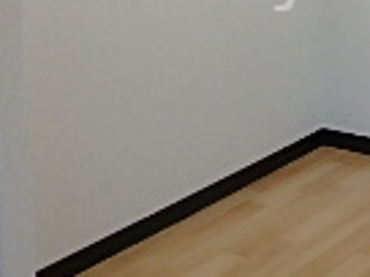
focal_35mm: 99
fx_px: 1058
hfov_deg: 18.6
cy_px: -22
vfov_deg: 14.6
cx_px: 460
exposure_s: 1/50
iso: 200
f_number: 3.5
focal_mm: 3.7
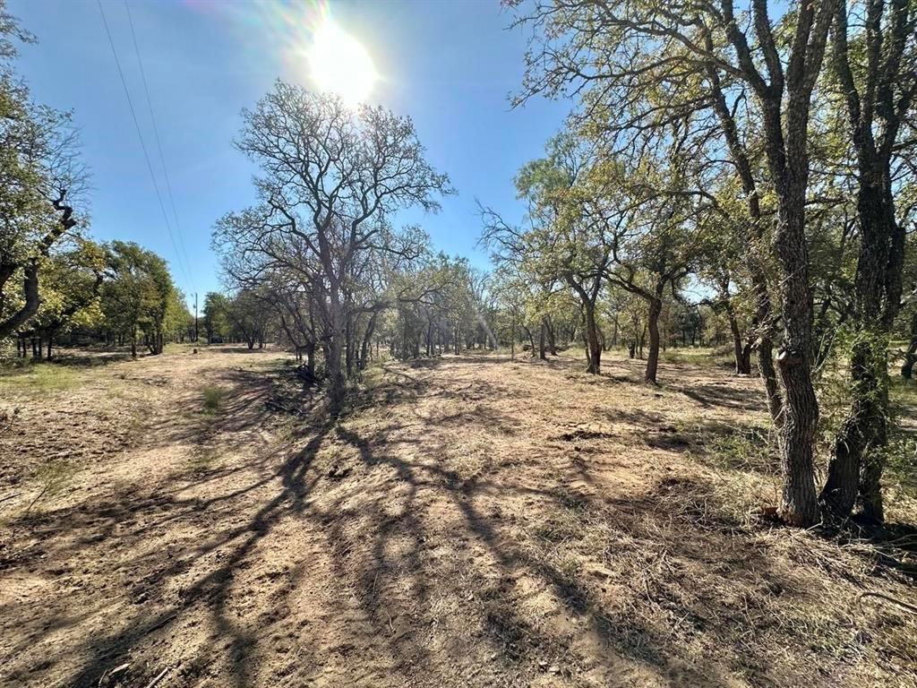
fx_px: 371
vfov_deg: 85.7
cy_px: 344
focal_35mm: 14
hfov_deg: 102.1
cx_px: 458
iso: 50
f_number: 2.2
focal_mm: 2.22
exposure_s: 1/1575
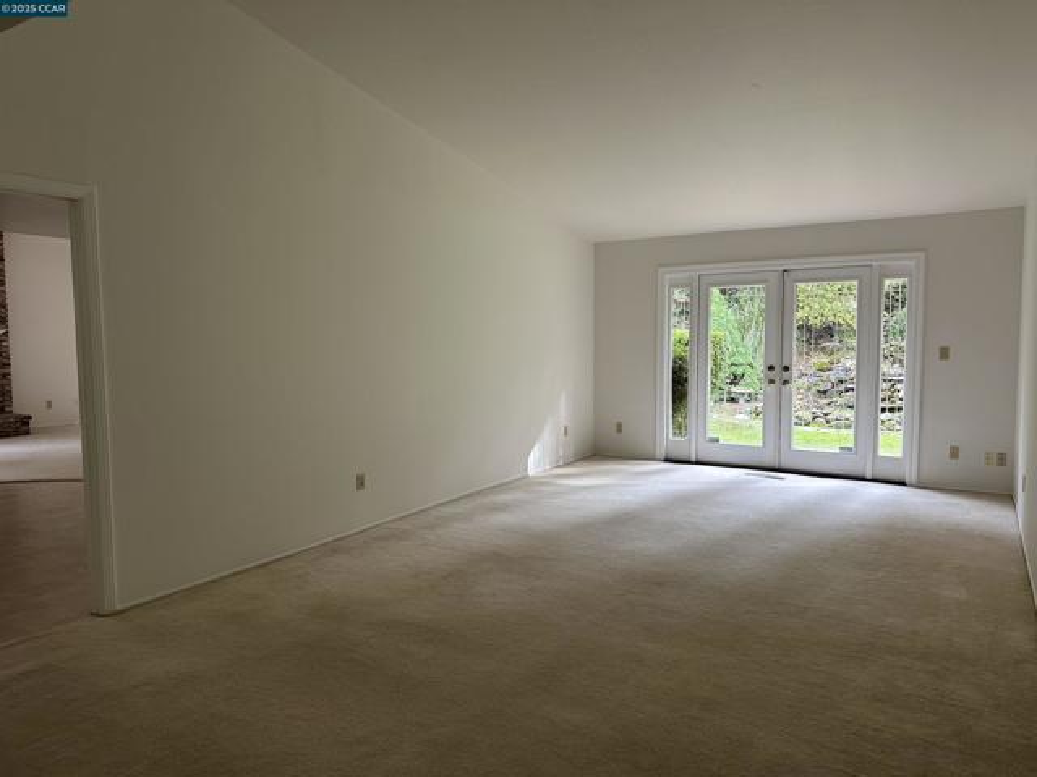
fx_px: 719
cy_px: 388
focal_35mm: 24
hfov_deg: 71.6
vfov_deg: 56.8
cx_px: 518
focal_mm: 6.86
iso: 160
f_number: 1.78
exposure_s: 1/120
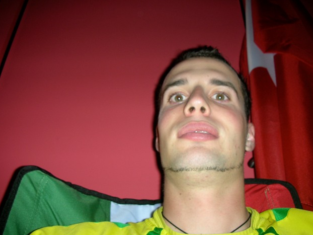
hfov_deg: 51.3
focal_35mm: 36
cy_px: 120
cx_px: 157
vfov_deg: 39.7
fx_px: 326
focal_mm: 5.8
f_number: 3
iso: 50
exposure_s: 1/60.1
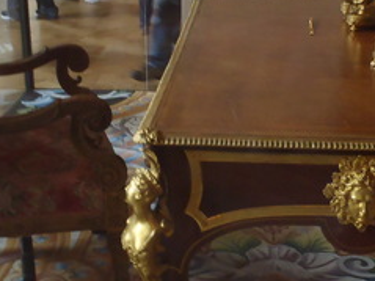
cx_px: 276
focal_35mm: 75
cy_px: 168
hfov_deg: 25.7
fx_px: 812
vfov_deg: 19.6
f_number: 3.9
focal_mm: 5
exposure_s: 1/4
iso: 250
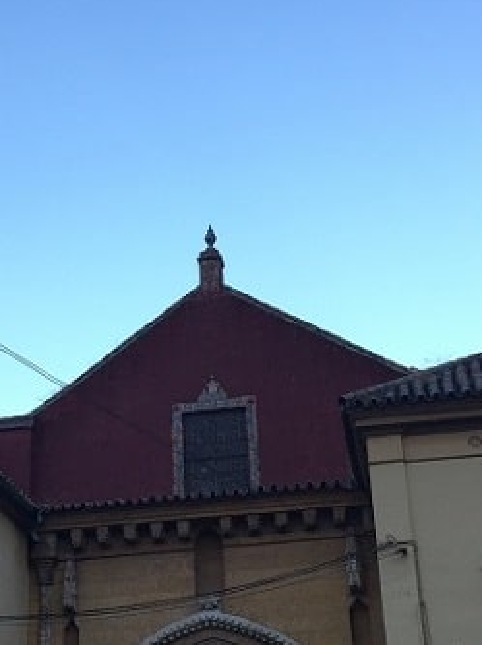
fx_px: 1135
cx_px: 105
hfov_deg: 23.7
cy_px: 401
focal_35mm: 61
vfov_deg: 31.6
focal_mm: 4.15
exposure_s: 1/122
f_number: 2.2
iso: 32
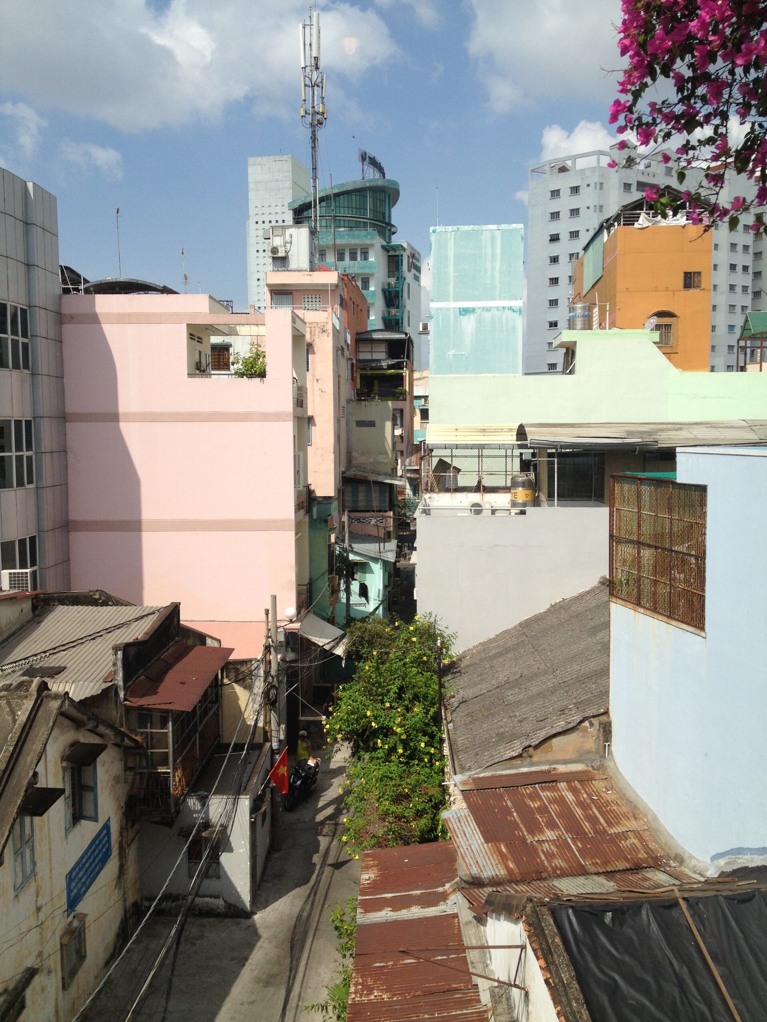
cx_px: 384
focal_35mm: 35
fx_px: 1034
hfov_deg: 40.7
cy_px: 511
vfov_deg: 52.6
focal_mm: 4.28
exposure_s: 1/2513
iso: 50
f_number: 2.4
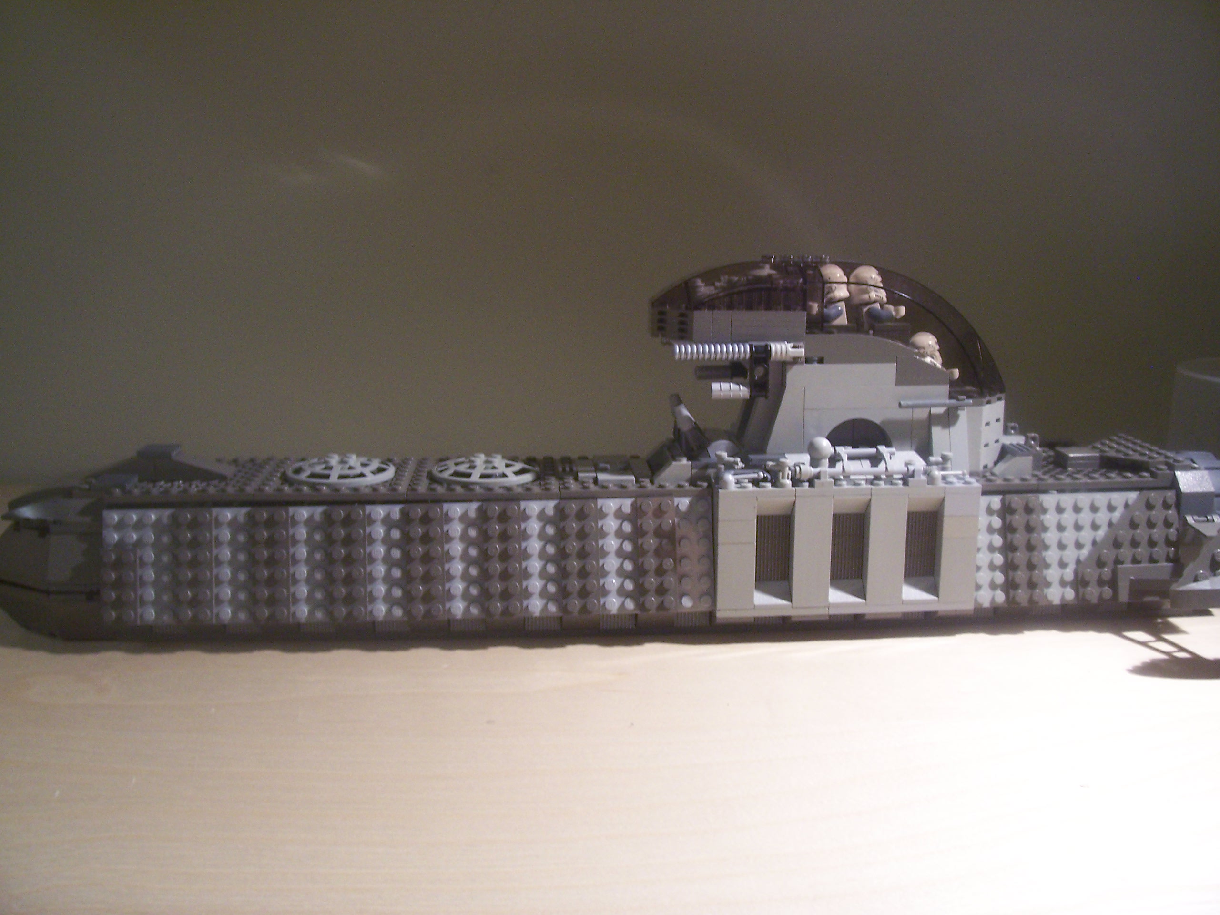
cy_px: 458
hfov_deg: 54.0
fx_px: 1198
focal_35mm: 34
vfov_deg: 41.8
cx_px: 610
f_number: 2.7
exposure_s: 1/10
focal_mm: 5.6
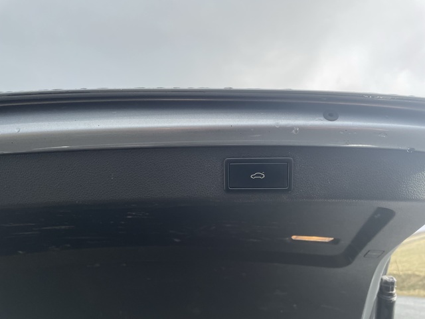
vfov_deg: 53.1
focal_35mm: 26
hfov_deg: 67.3
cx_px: 212
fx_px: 319
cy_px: 160
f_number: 1.6
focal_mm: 4.2
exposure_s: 1/1114
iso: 32
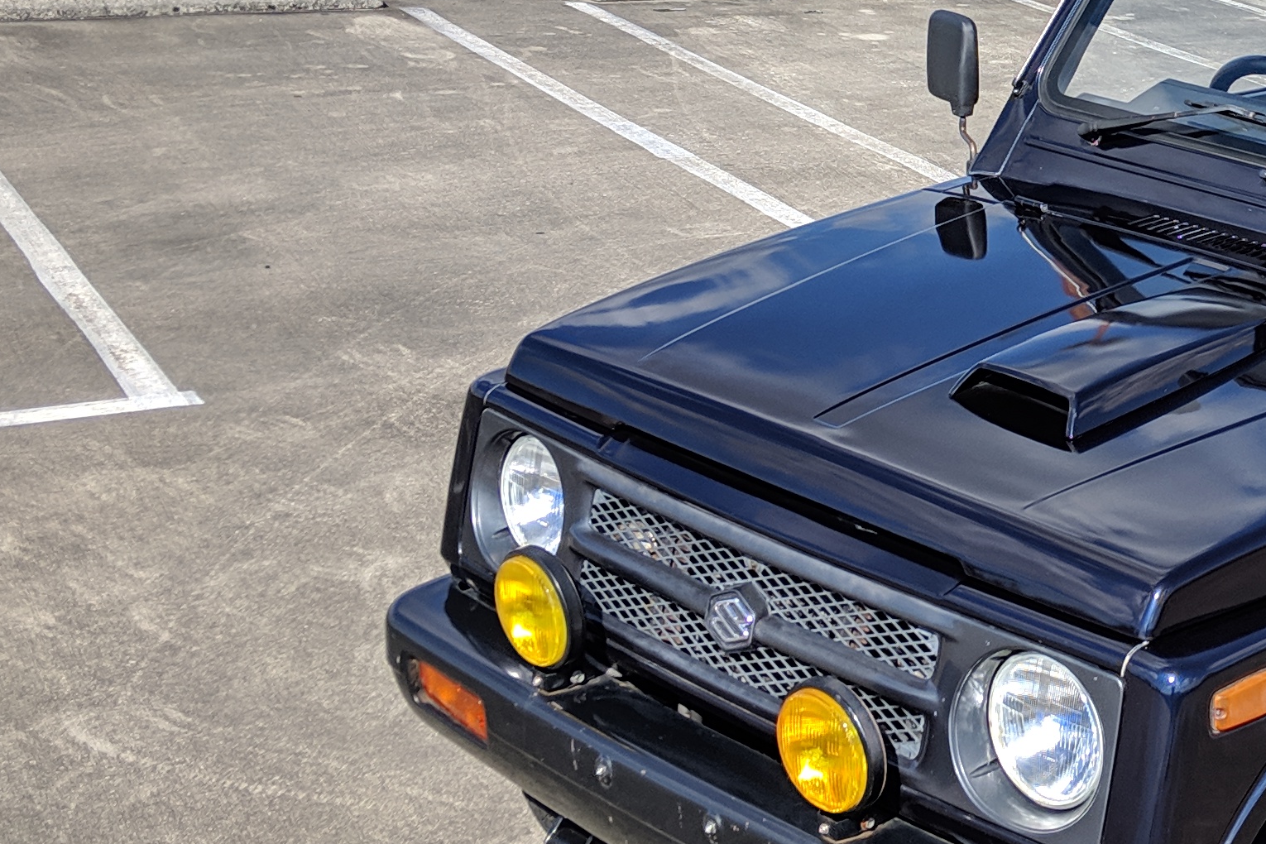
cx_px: 1199
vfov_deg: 18.1
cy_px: 80
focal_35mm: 74
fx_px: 2602
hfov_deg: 26.2
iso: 56
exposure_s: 1/2933
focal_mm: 4.44
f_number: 1.8
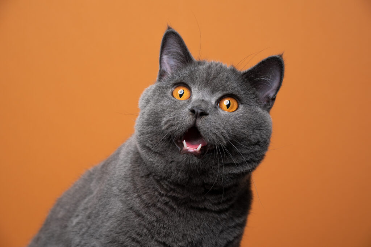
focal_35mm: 128
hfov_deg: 16.0
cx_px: 186
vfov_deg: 10.7
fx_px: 1319
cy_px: 124
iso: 125
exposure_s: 1/160
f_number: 10
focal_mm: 128
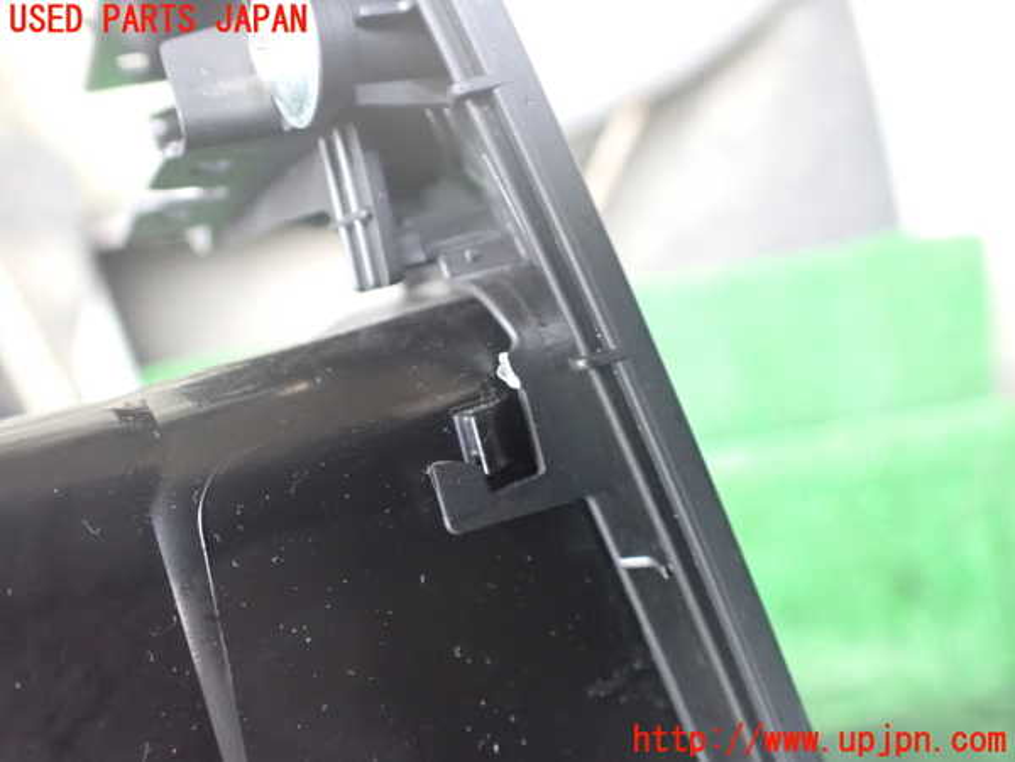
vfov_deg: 46.8
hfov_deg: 60.0
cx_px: 508
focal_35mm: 30
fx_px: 880
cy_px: 381
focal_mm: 5.4
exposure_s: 1/30
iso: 1600
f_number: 2.3
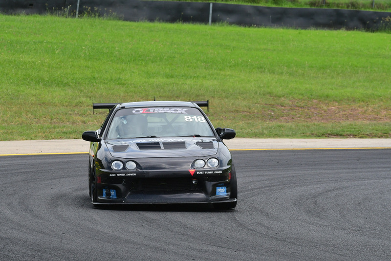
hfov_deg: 5.5
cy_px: 130
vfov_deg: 3.7
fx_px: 4074
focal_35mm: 375
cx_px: 196
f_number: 11
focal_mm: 250
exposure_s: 1/640
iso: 640
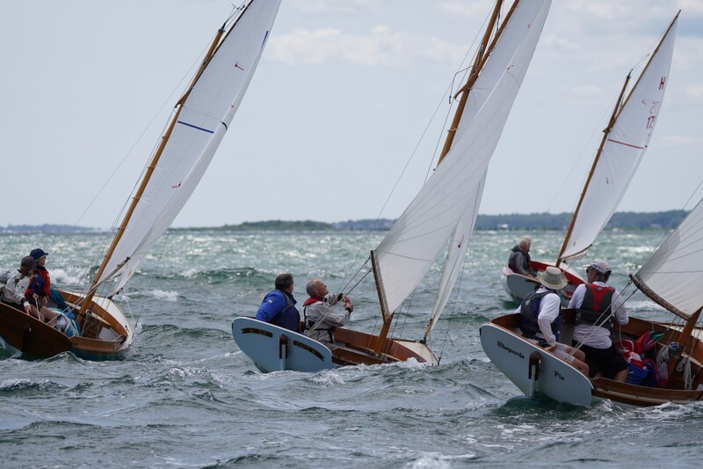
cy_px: 234
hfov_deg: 8.2
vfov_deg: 5.5
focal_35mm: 252
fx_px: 4920
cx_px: 352
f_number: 5
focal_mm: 168
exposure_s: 1/1250
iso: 160
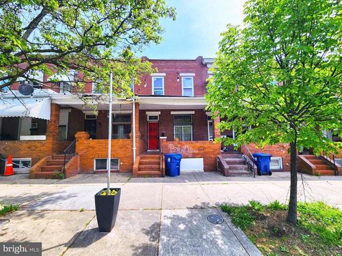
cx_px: 171
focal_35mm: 13
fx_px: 128
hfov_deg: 106.2
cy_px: 128
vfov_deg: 89.9
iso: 50
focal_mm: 2.2
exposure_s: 1/1286
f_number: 2.2
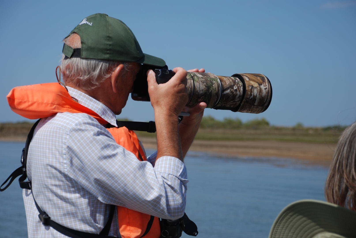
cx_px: 178
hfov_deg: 19.4
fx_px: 1040
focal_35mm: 105
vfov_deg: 13.1
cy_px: 119
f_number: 5.6
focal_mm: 70
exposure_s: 1/500
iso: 110
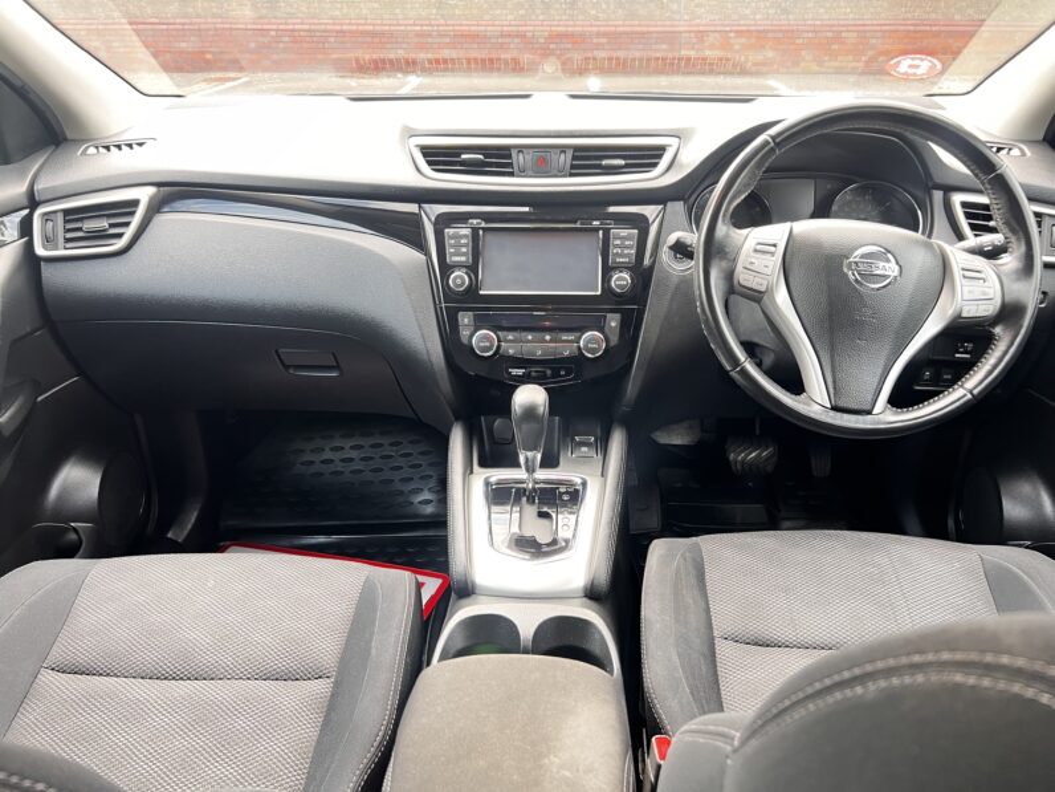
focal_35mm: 26
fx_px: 792
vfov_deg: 53.1
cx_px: 528
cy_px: 396
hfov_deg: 67.3
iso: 125
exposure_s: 1/84
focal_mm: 5.7
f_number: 1.5
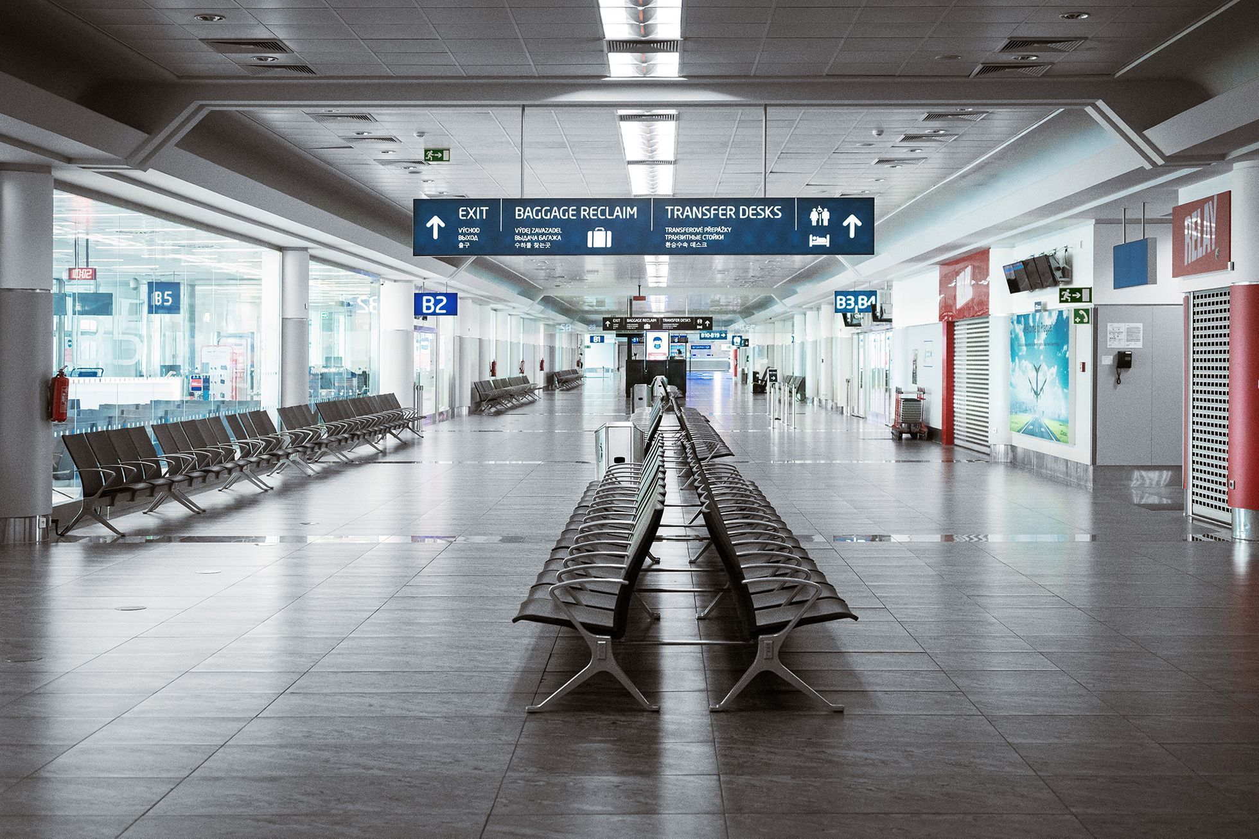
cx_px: 630
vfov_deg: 28.1
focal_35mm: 48
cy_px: 420
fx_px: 1678
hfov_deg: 41.1
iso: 5000
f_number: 4.5
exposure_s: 1/320
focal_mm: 48
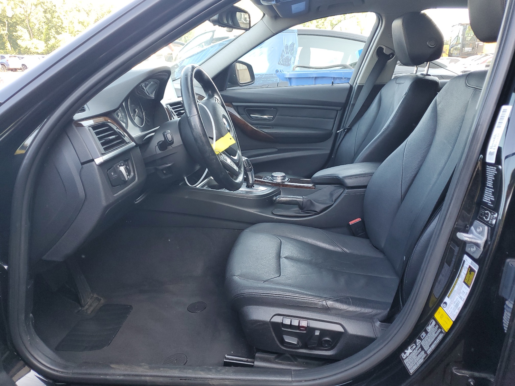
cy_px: 193
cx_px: 258
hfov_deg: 67.3
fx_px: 387
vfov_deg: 53.1
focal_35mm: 26
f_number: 1.5
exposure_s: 1/120
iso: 74
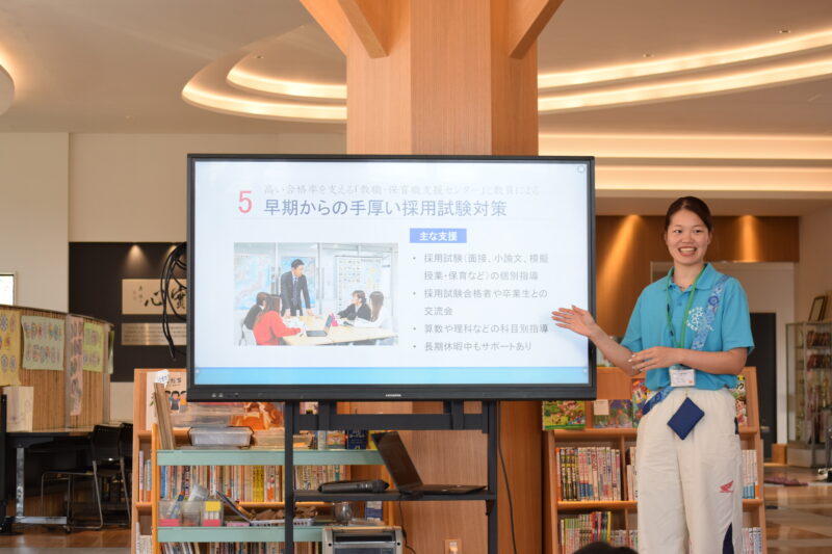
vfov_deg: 16.5
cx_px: 416
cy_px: 277
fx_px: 1906
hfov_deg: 24.6
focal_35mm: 82
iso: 800
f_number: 6.3
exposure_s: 1/160
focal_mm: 55
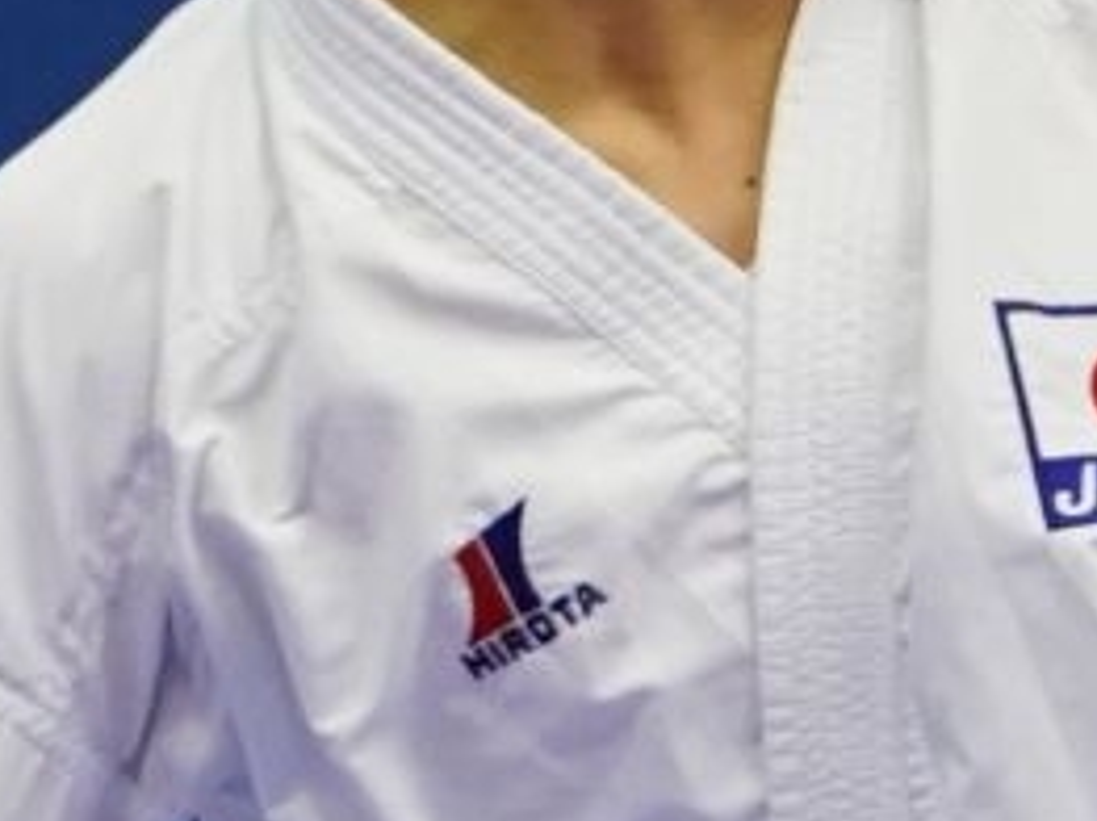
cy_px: 607
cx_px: 590
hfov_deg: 2.5
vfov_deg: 1.9
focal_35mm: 793
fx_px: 25108
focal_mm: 80
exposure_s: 1/1000
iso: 2500
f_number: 2.8
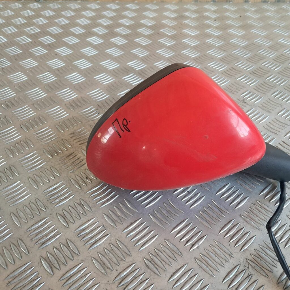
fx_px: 275
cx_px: 185
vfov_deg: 55.6
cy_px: 147
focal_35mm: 29
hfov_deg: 54.9
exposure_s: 1/60
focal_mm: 5.23
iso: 320
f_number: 1.8
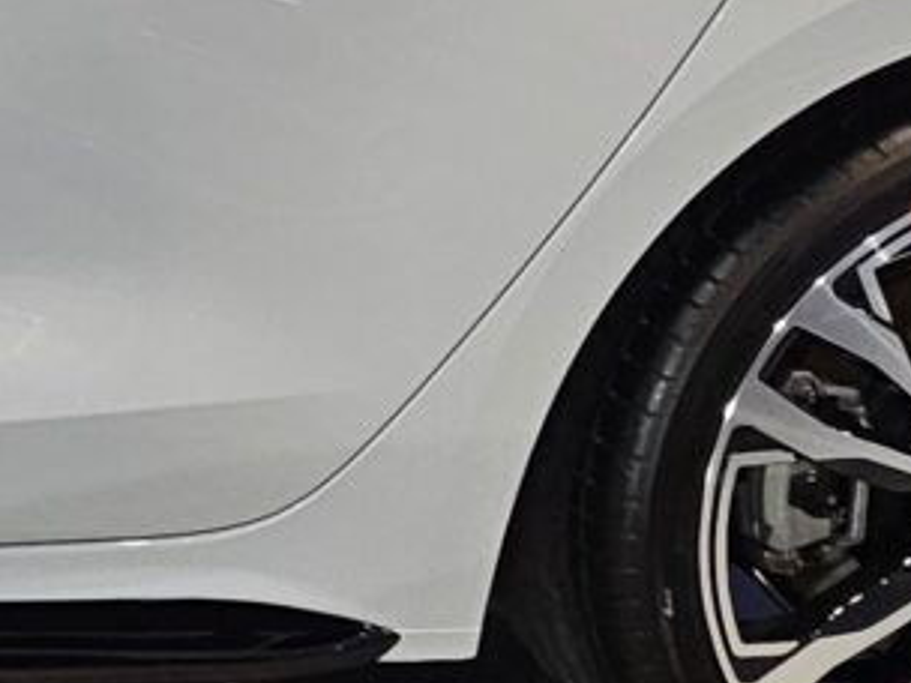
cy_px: -324
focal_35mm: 82
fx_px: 2158
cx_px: -914
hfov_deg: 17.3
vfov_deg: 16.5
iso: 200
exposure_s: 1/50
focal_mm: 2.2
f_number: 2.2
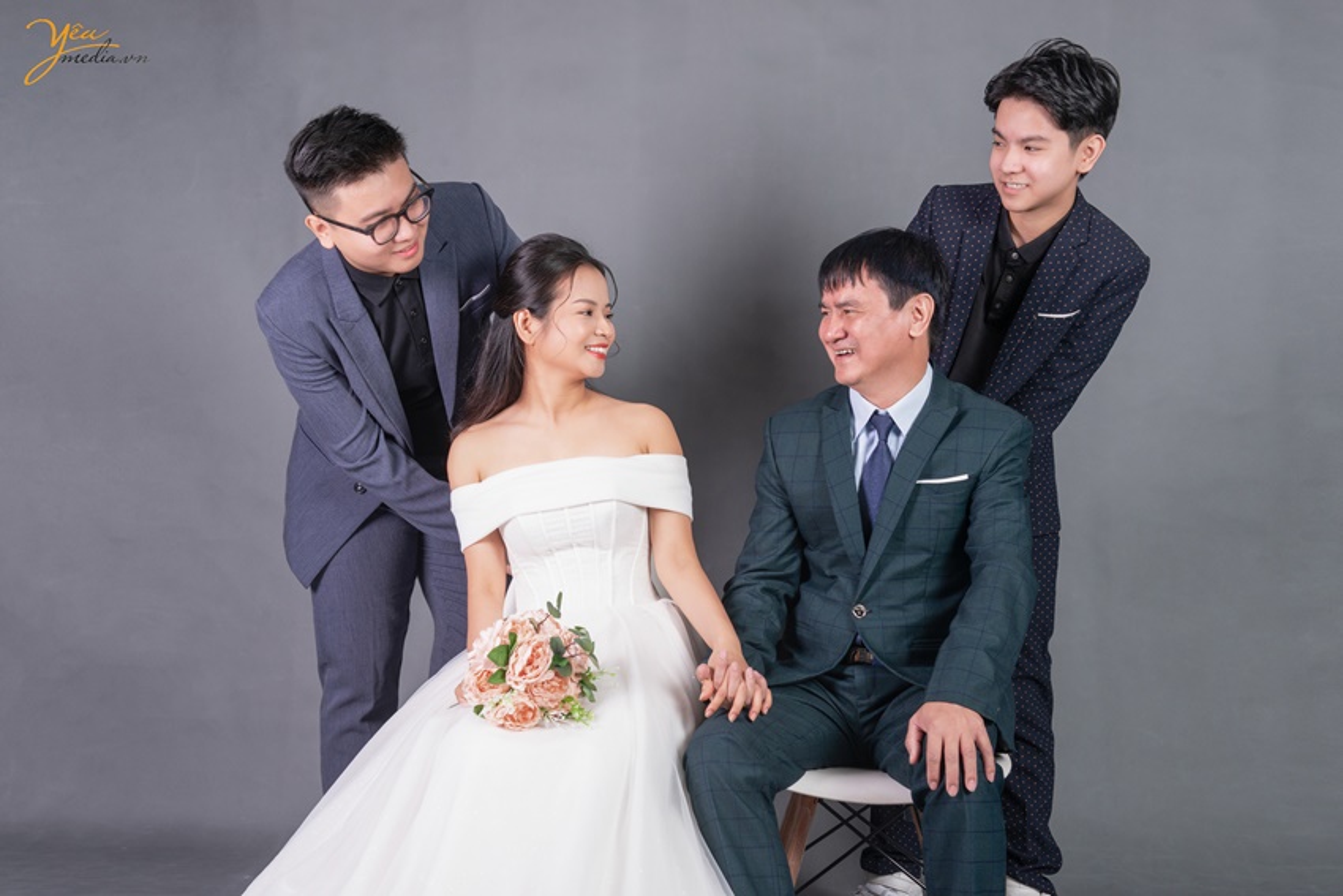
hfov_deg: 38.2
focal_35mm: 52
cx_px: 672
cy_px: 448
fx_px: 1940
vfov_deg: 26.0
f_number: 8
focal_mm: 52
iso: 400
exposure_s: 1/160
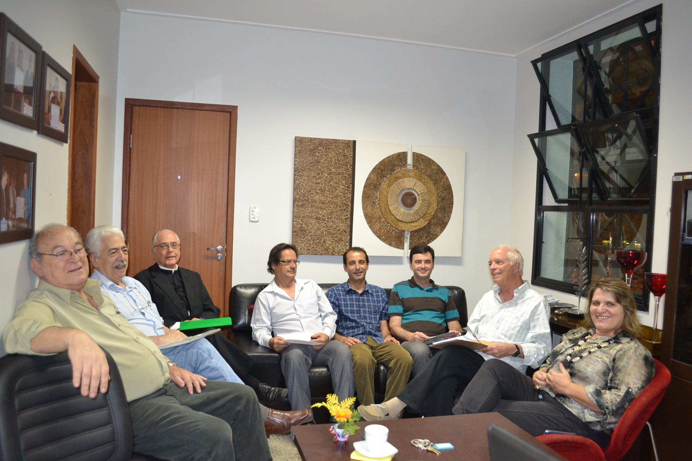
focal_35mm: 27
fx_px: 519
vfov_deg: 47.9
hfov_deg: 67.4
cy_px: 230
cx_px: 346
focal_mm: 18
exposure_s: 1/60
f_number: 3.5
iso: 1800
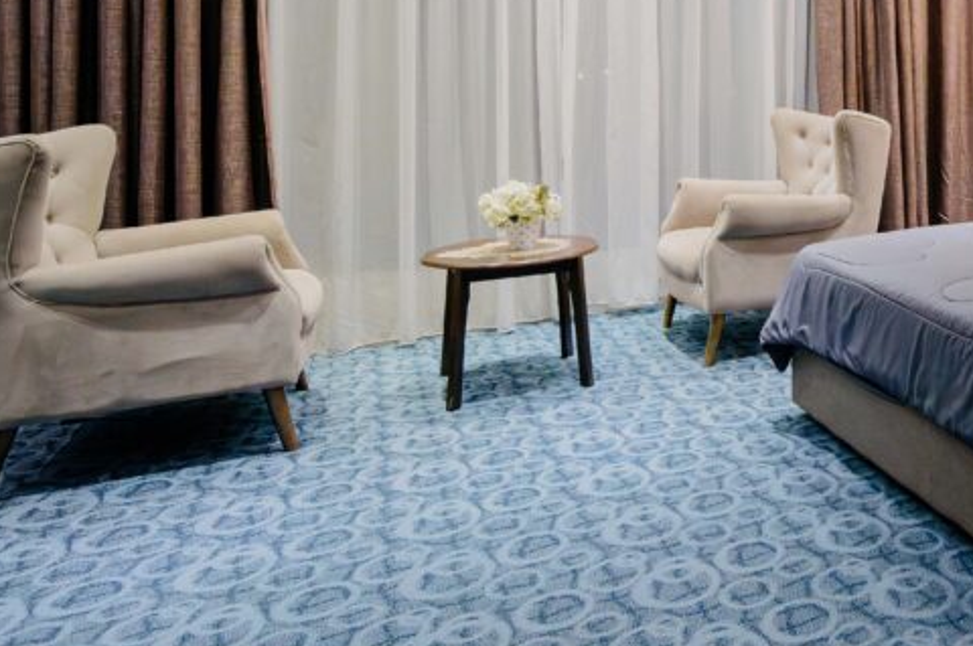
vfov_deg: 37.7
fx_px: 893
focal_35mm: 33
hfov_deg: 48.8
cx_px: 932
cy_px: 92
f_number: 4
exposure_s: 1/125
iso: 3200
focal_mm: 15.5
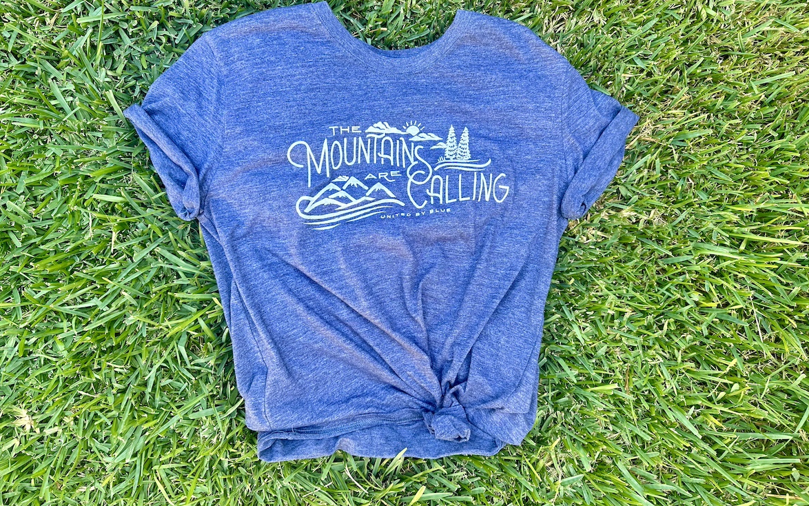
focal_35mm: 26
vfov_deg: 47.4
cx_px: 409
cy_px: 212
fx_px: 573
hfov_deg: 70.4
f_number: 1.78
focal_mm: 6.86
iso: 80
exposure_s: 1/121
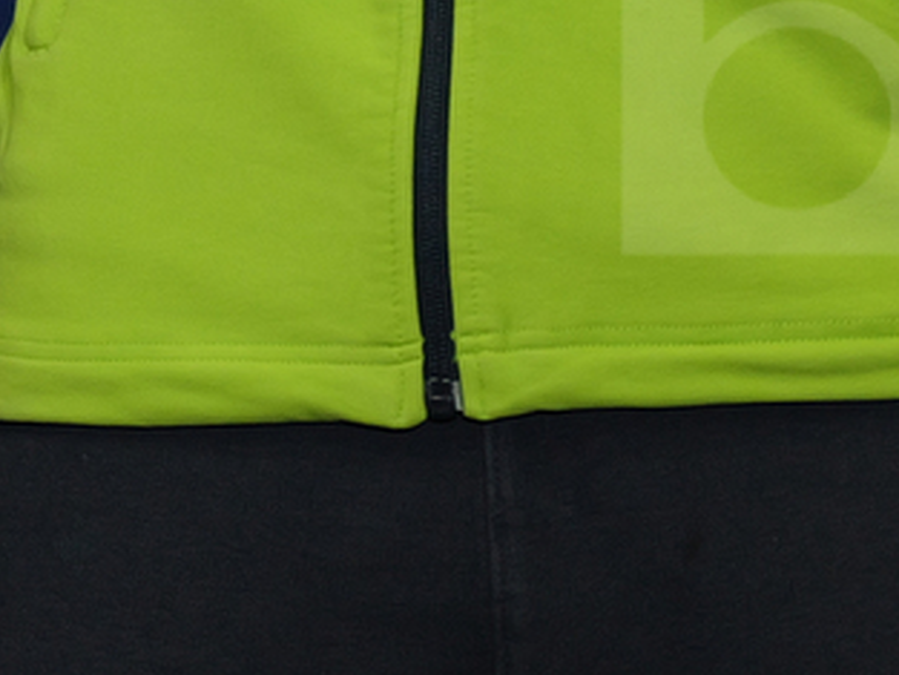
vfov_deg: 1.0
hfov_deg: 1.4
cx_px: -1427
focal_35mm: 1456
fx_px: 37828
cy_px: -1301
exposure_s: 1/250
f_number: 2.8
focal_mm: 190
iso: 800
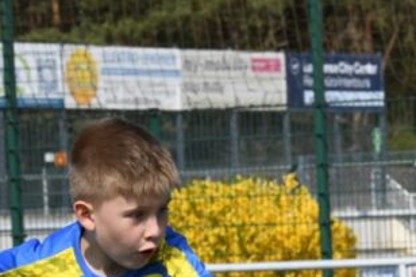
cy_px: 450
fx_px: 4608
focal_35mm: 399
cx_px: 506
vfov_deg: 3.4
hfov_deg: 5.1
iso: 1250
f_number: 14
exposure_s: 1/1250
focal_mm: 120
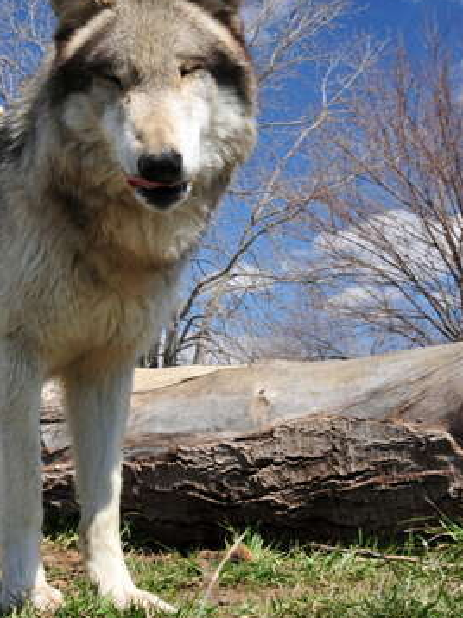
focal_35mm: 58
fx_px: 1036
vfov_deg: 32.8
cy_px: 185
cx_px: 69
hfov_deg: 24.6
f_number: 8
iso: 200
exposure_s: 1/160
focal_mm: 18
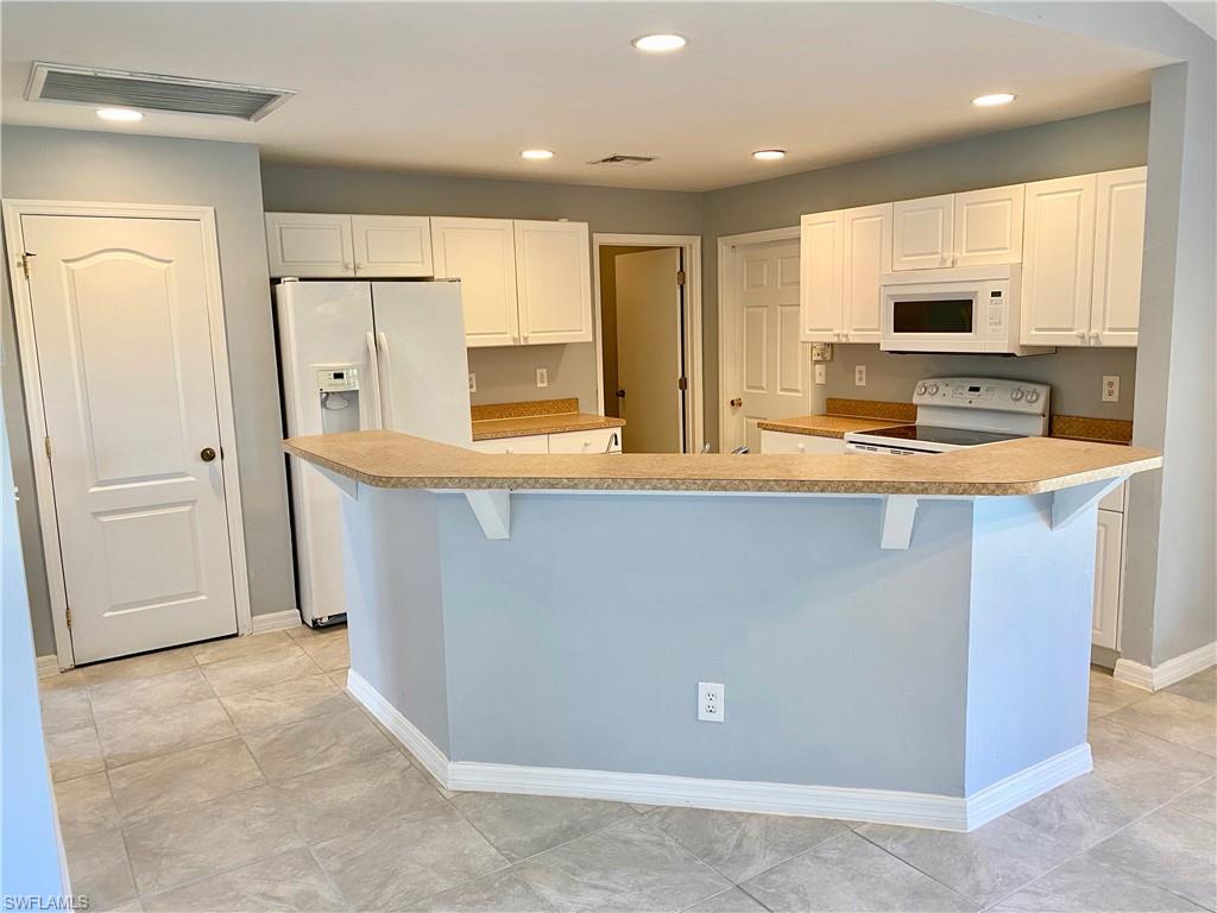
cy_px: 456
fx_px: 914
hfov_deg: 67.3
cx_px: 608
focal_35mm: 26
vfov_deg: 53.1
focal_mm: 4.25
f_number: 1.8
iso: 80
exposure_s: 1/60
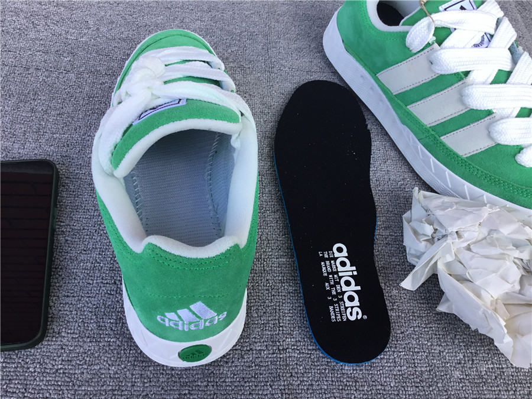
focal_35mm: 31
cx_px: 266
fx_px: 476
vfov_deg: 45.4
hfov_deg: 58.4
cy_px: 200
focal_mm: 3.3
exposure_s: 1/100
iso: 25
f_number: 2.4
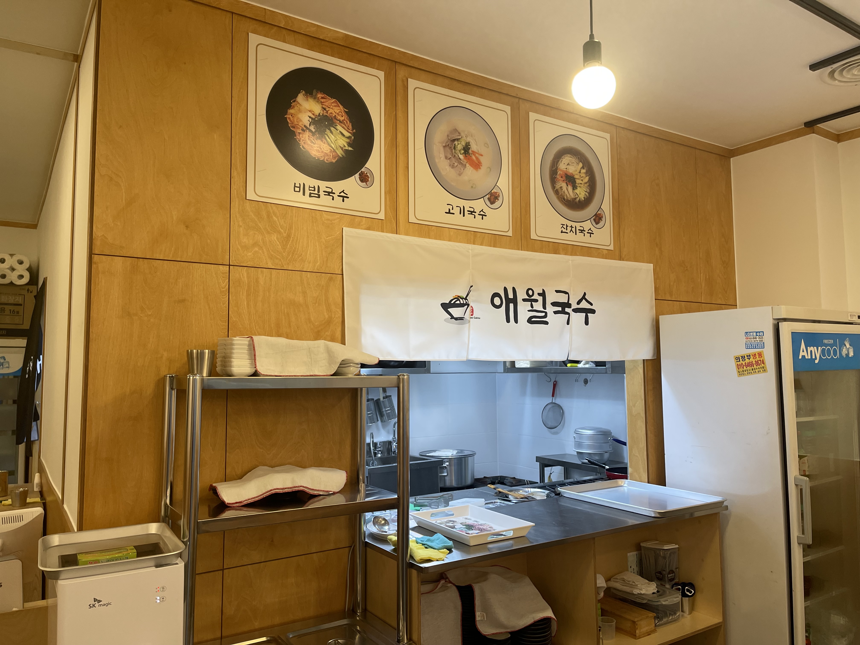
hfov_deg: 67.3
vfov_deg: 53.1
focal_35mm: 26
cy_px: 322
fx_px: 646
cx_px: 430
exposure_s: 1/120
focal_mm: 5.1
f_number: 1.6
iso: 125
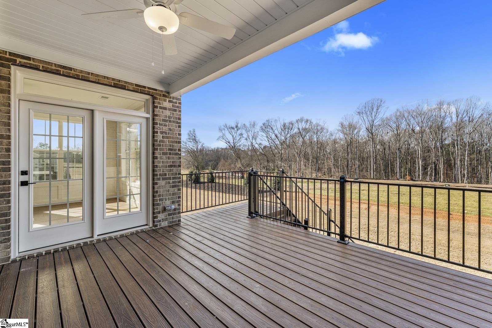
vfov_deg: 81.2
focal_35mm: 14
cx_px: 246
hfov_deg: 104.3
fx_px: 191
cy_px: 164
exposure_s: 1/60
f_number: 6.3
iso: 400
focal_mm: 14
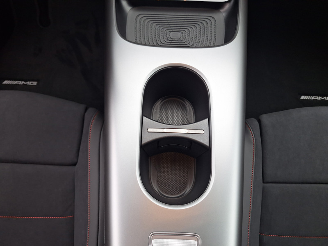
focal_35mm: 23
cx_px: 164
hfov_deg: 73.9
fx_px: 218
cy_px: 123
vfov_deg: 58.9
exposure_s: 1/115
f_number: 1.8
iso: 40
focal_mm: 5.54
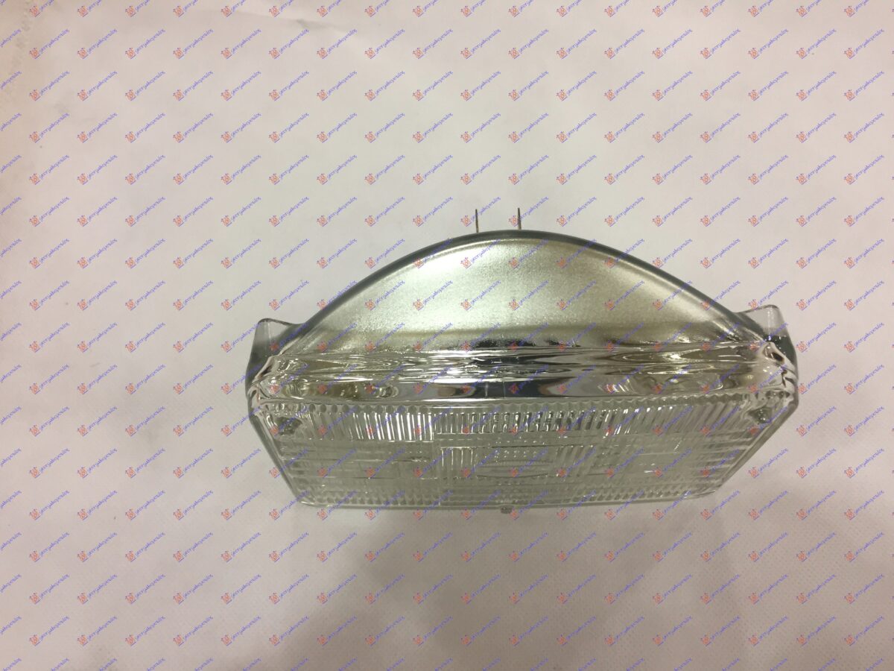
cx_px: 447
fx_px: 749
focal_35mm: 29
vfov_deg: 48.2
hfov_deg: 61.7
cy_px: 336
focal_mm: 4.15
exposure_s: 1/33
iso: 80
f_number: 2.2
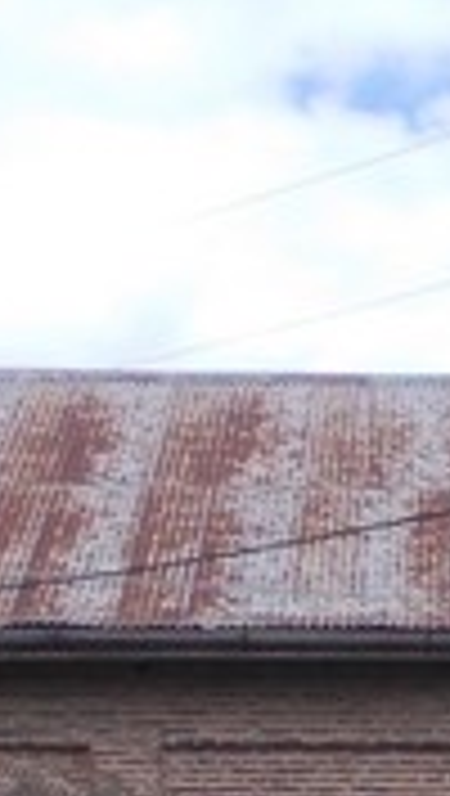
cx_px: 909
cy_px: 940
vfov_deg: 15.7
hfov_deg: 8.7
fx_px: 2791
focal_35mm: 132
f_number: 5.4
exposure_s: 1/250
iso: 80
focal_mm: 4
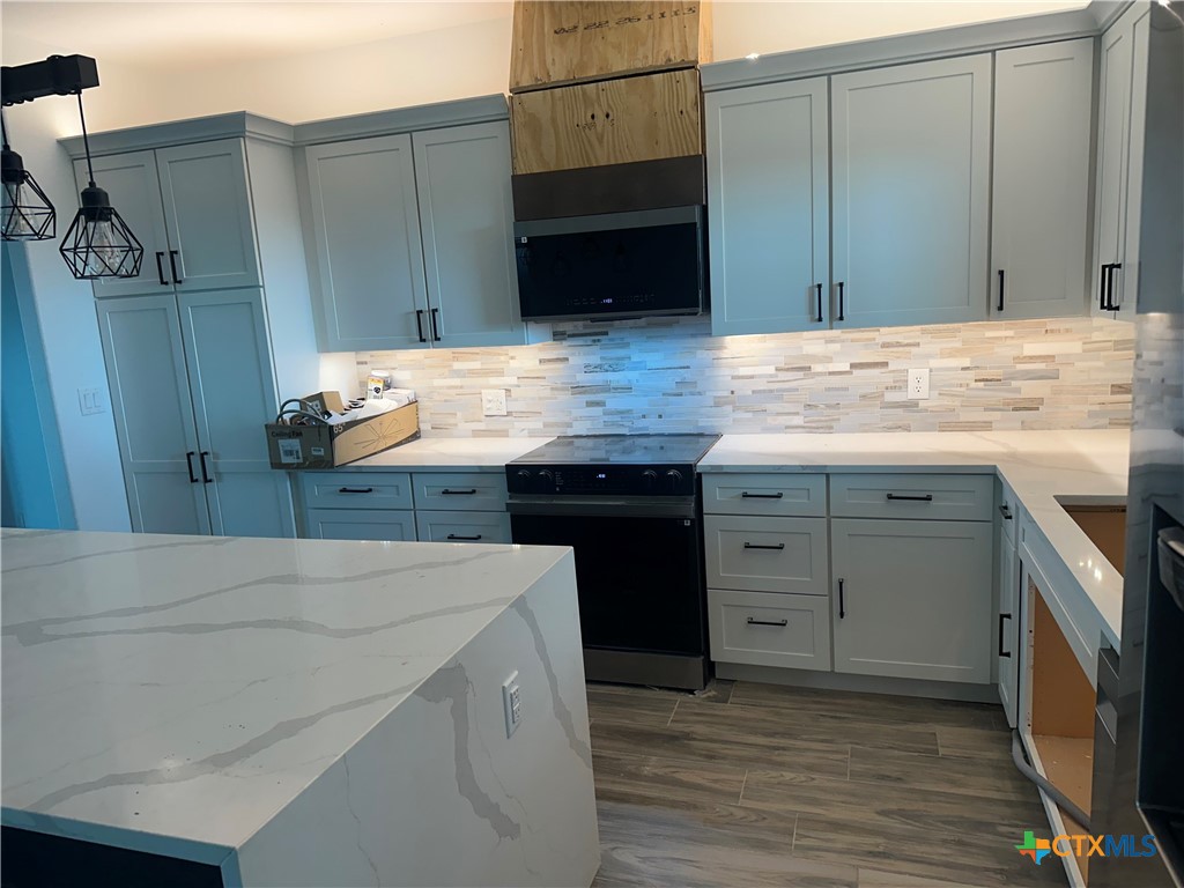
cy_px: 444
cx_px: 592
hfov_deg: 71.6
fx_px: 821
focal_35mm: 24
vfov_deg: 56.8
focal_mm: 6.86
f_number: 1.78
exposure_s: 1/120
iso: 160
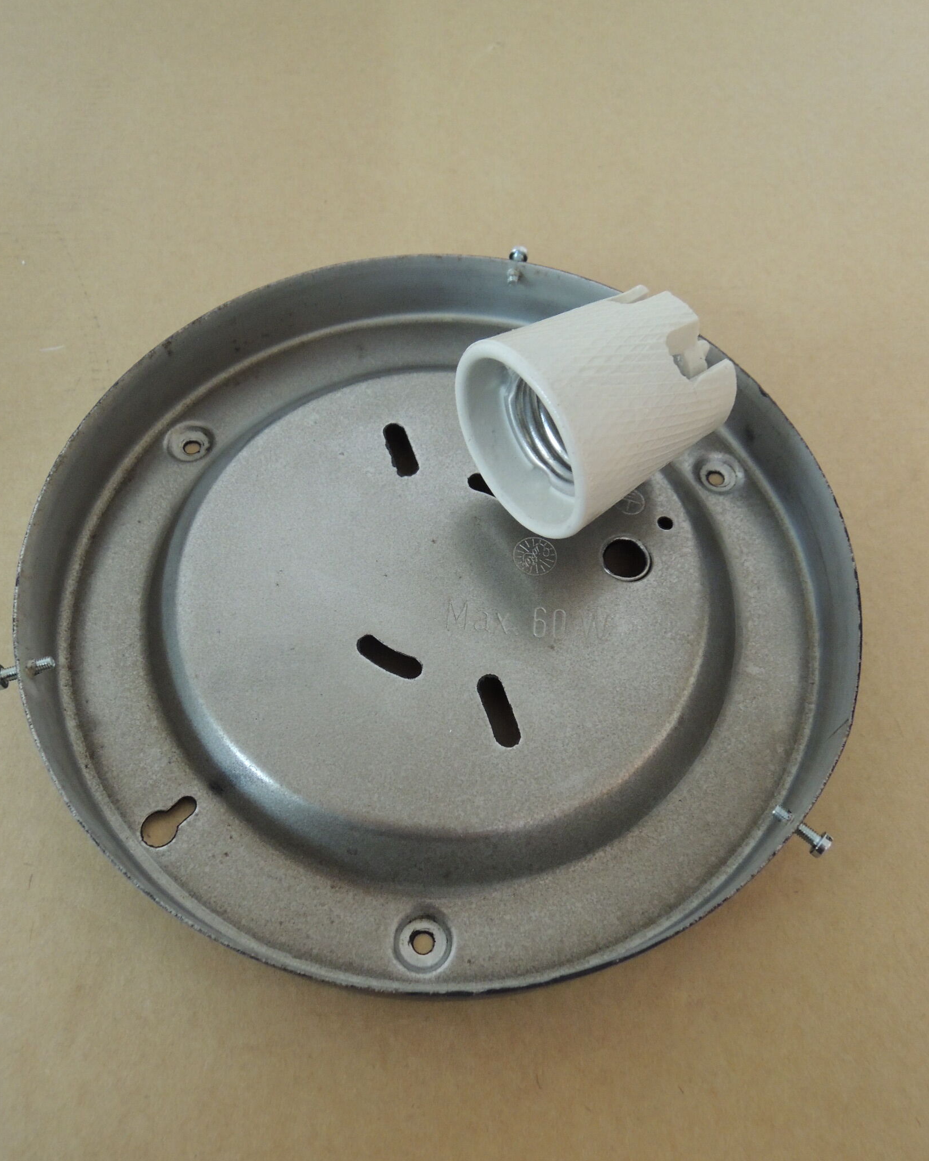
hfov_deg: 54.9
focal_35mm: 26
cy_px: 607
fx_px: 893
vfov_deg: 66.0
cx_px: 468
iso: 400
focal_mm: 4.3
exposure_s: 1/15
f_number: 2.8
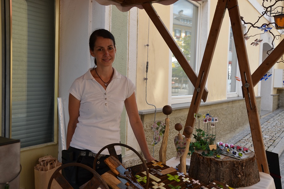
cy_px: 94
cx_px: 142
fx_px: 296
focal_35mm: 38
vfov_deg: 35.5
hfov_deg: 51.3
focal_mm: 25
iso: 100
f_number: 6.3
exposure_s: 1/160
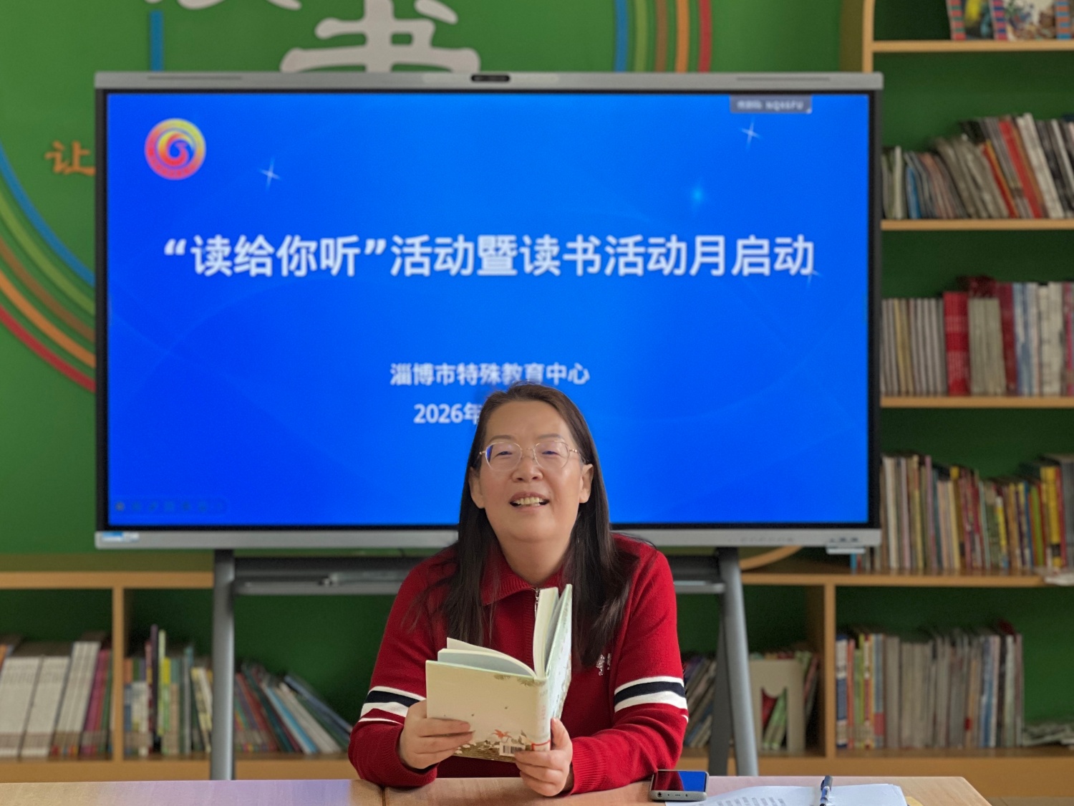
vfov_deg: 19.1
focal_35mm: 77
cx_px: 537
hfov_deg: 25.3
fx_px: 2389
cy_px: 403
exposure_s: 1/94
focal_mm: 9
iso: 250
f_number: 2.8
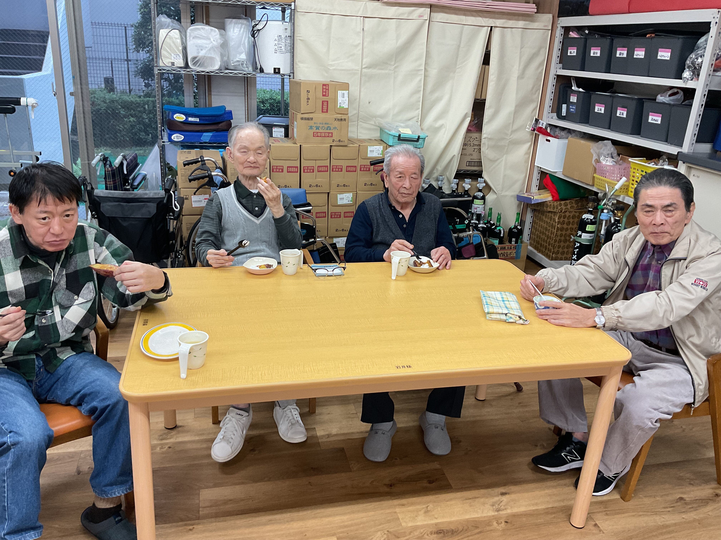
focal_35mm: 29
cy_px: 270
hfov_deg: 61.7
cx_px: 360
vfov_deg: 48.2
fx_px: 604
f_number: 1.8
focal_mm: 3
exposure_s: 1/60
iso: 80
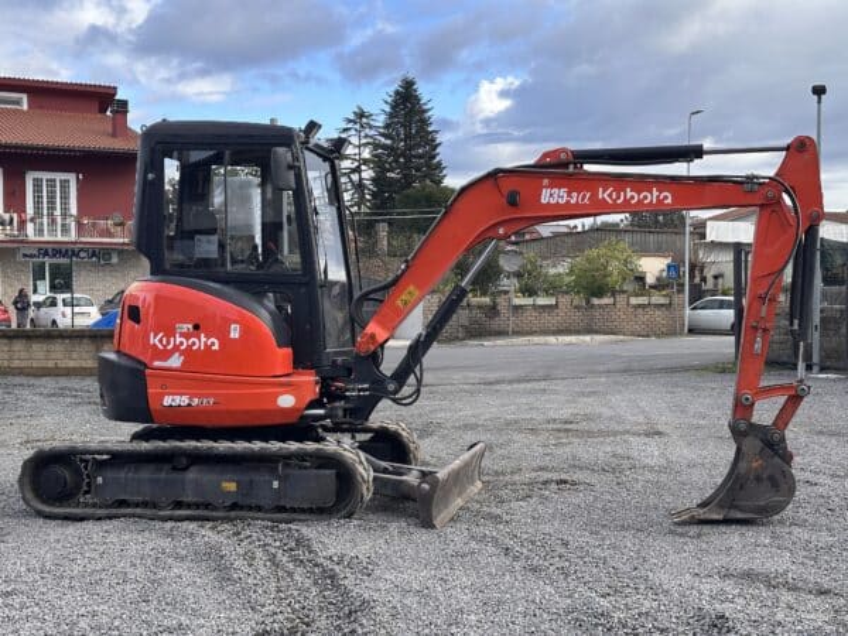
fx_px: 1176
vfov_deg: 30.3
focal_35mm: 48
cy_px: 318
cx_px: 424
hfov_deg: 39.7
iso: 64
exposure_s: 1/1227
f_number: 1.78
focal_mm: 6.86
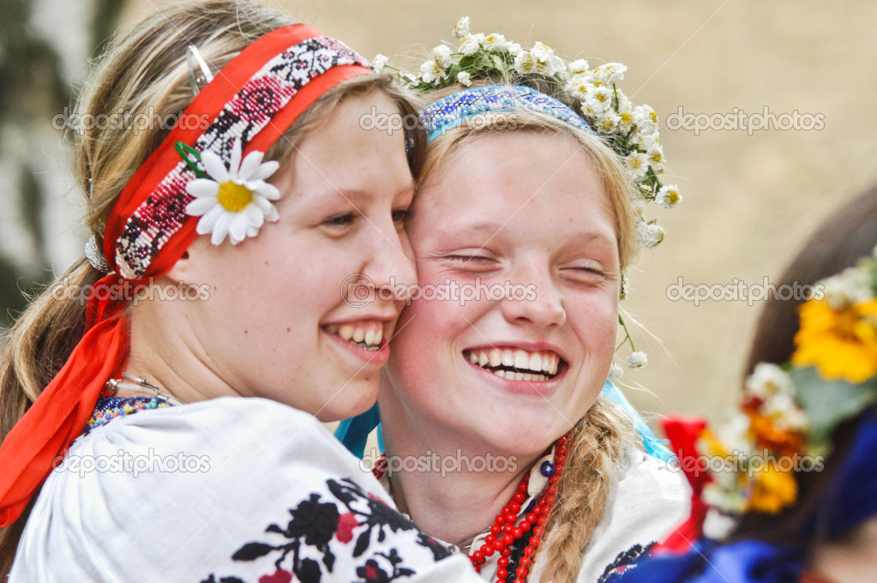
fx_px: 4381
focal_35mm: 180
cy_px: 292
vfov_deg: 7.6
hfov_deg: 11.4
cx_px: 438
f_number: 4
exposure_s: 1/250
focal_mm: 120
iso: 500
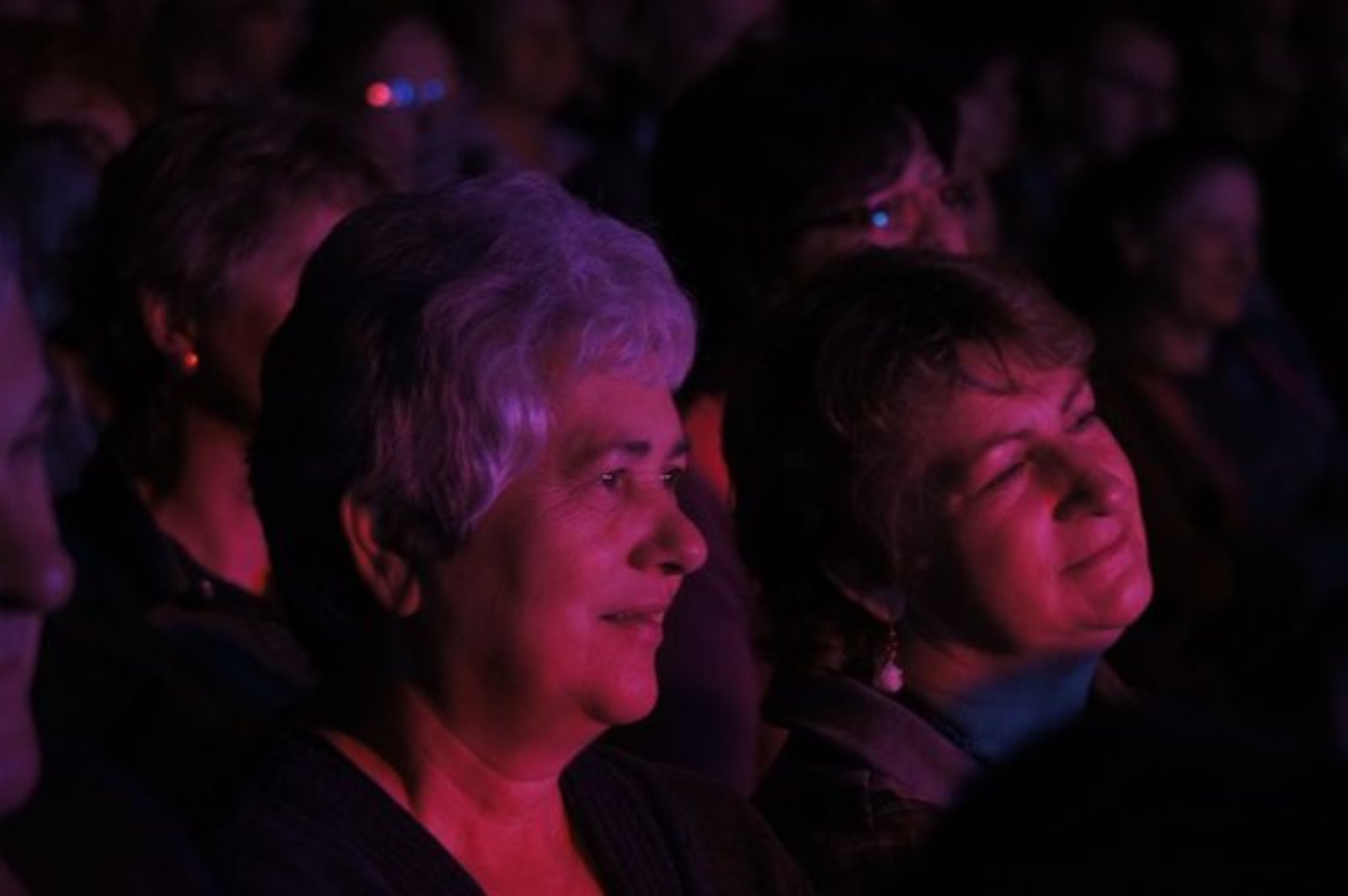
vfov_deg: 12.2
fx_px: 4208
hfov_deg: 18.2
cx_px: 674
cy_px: 448
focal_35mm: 112
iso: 1600
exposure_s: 1/25
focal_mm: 75
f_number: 4.5
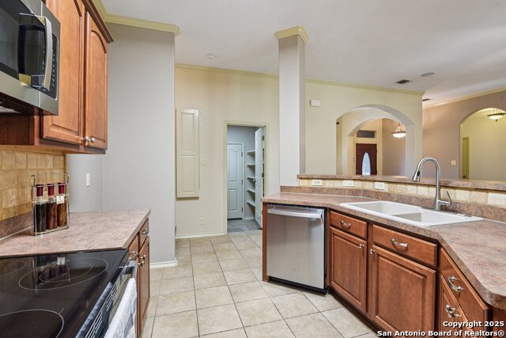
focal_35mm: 16
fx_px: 225
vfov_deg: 73.8
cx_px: 253
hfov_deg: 96.7
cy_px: 169
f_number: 8
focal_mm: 16
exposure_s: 1/15
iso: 1600
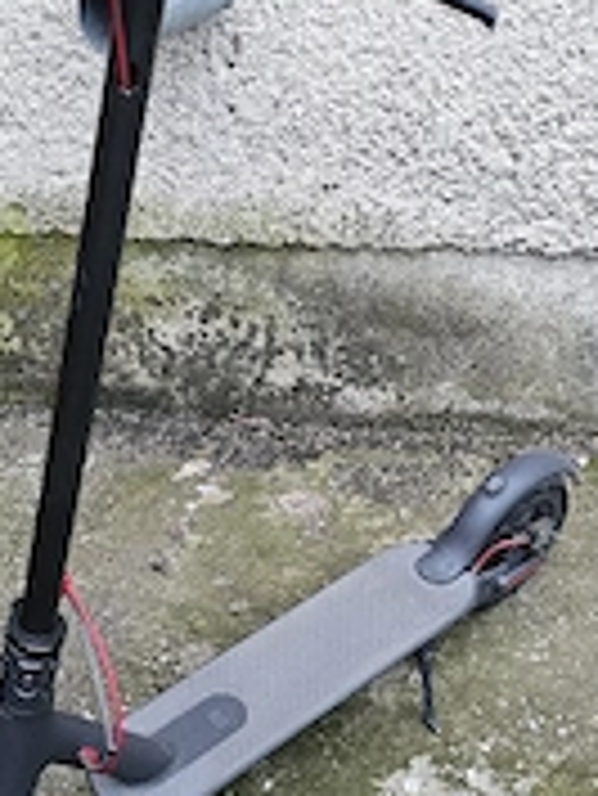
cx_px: 225
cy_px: 477
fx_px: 1196
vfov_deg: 36.7
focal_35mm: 52
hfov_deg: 28.0
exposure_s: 1/50.3
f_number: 1.7
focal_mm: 6.3
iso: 640
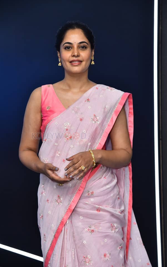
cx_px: 89
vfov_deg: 23.8
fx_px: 634
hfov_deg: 15.0
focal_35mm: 87
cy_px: 133
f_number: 5
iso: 1250
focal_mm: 85
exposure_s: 1/160
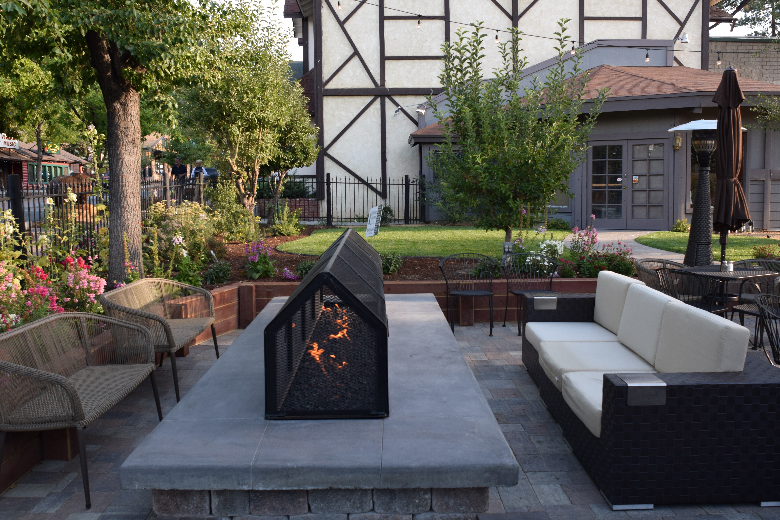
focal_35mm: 30
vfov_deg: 43.6
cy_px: 260
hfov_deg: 61.9
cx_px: 390
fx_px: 650
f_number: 5.6
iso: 400
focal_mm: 20
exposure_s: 1/125
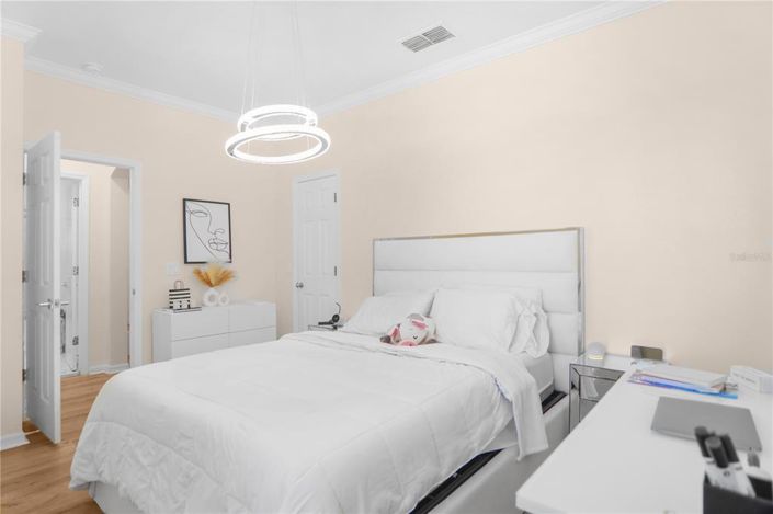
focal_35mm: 18
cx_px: 386
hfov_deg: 90.0
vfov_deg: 67.3
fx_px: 386
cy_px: 257
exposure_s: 1/30
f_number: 2
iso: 100
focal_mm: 12
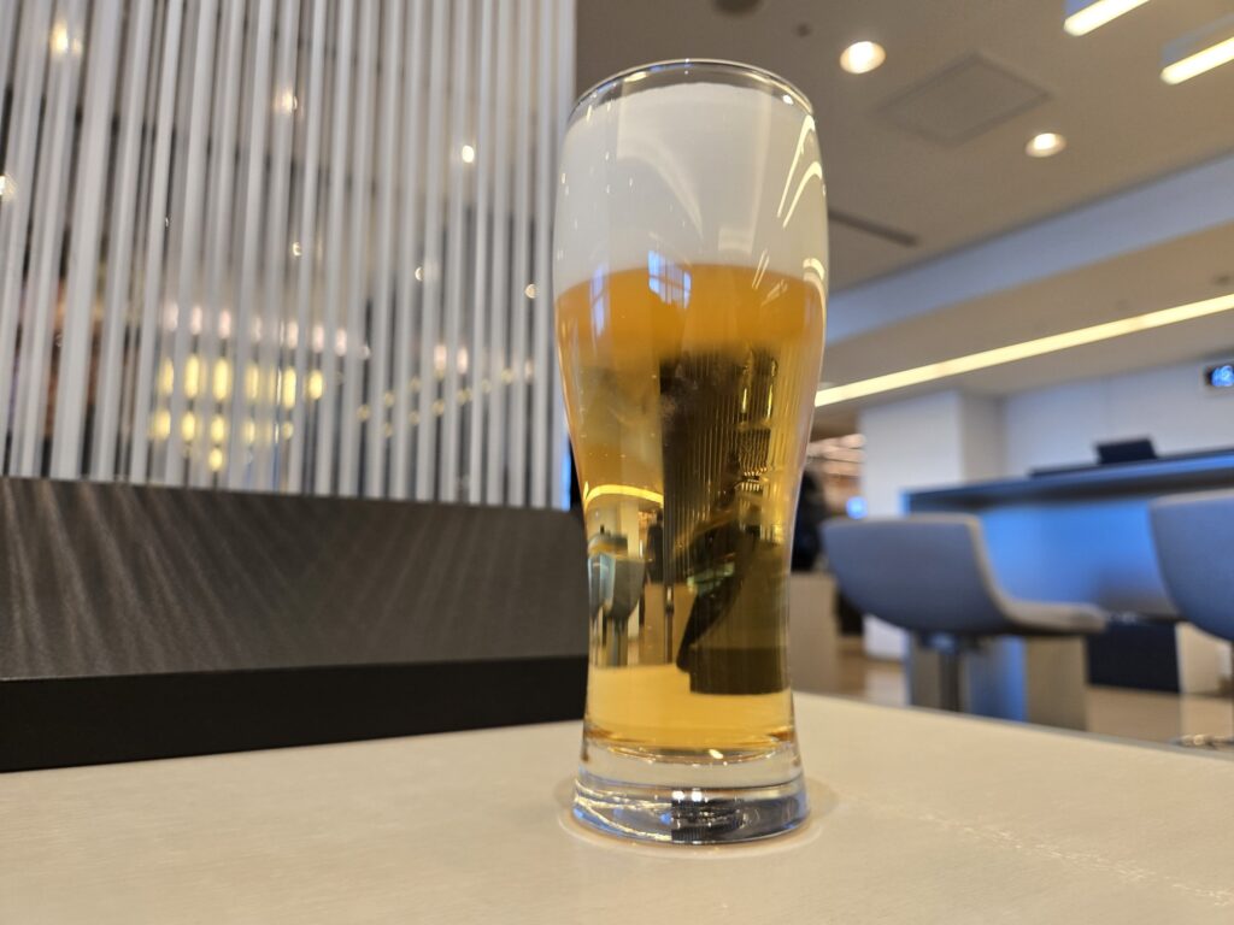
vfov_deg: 58.9
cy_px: 462
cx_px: 617
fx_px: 820
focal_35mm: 23
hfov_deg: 73.9
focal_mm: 5.4
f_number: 1.8
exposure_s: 1/100
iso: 100
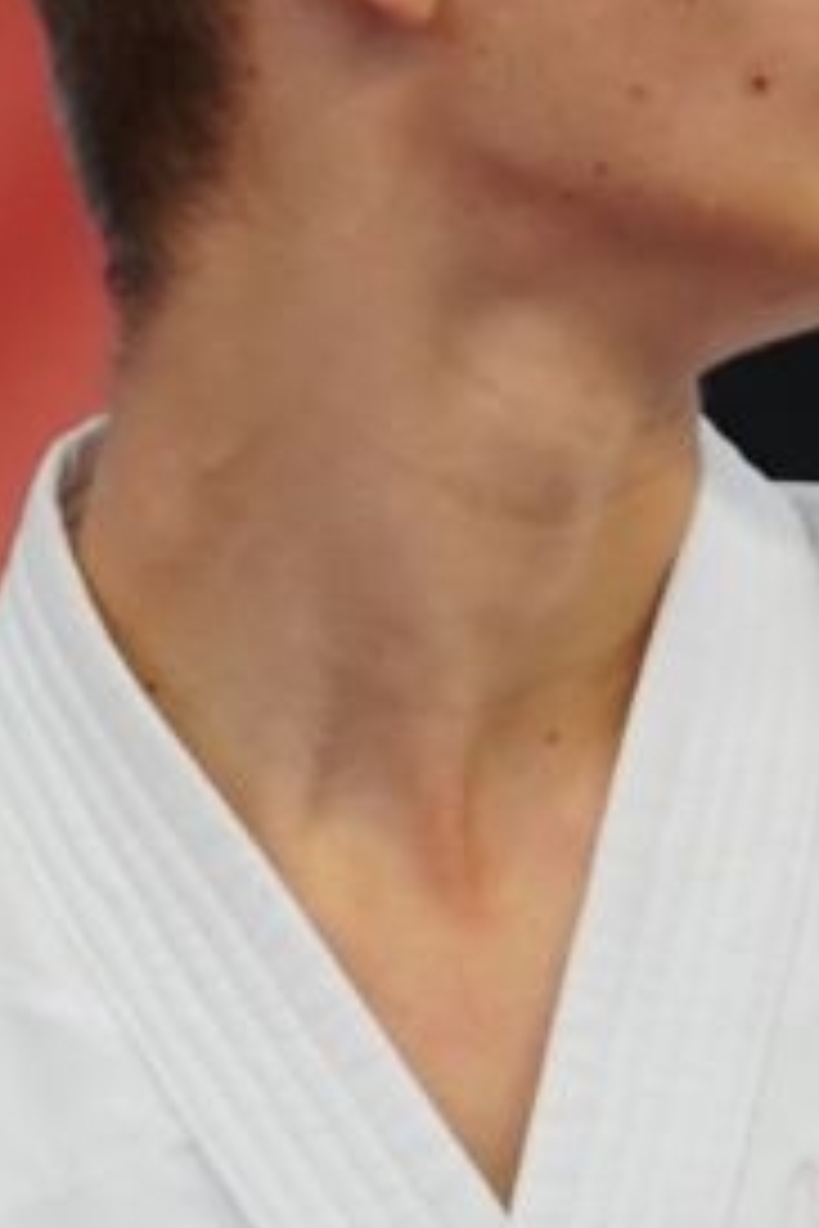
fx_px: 34873
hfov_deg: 1.3
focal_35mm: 1022
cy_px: 990
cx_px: 698
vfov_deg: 2.0
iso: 1600
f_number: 2.8
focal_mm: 155
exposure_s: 1/1000
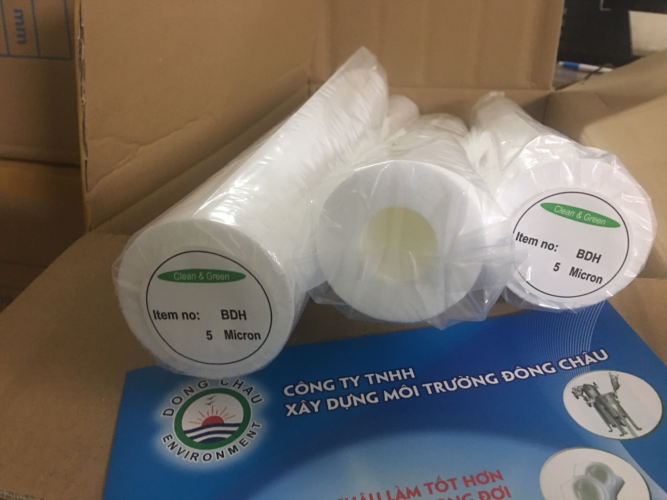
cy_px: 250
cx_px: 334
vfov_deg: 48.2
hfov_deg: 61.7
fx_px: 559
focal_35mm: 29
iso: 100
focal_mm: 4.15
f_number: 2.2
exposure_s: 1/10
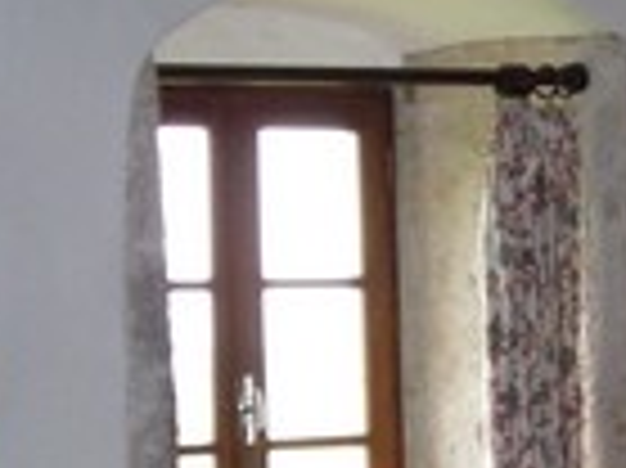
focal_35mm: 164
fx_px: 2963
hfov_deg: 11.7
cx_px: 811
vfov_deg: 9.0
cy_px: 279
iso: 210
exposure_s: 1/60
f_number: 3.2
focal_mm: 6.3
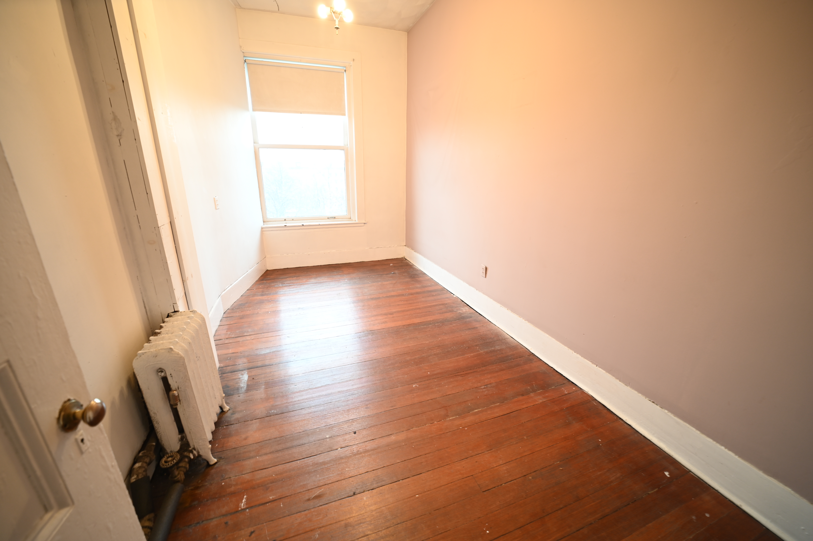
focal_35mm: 14
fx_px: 316
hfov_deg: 104.3
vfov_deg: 81.1
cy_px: 270
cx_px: 406
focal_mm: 14
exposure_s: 1/13
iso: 220
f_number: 2.8
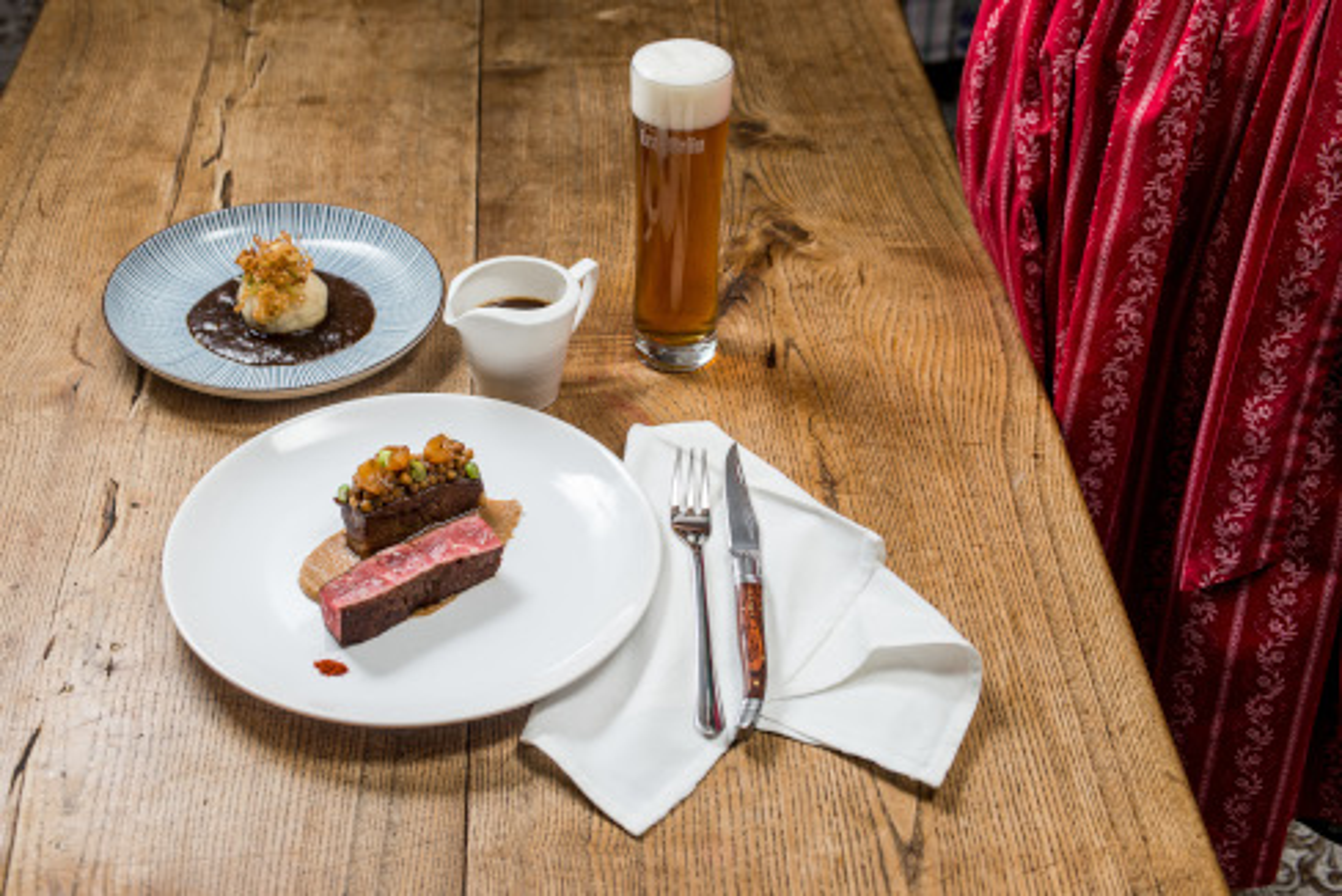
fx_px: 1865
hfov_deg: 39.6
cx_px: 671
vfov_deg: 27.0
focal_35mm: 50
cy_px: 448
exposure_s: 1/160
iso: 200
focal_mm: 50
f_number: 6.3
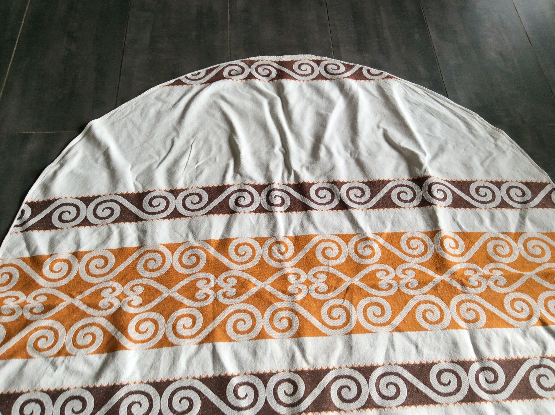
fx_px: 512
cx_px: 278
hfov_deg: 56.9
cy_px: 208
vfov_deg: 44.1
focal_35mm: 32
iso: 32
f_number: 2.4
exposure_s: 1/50
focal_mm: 3.3
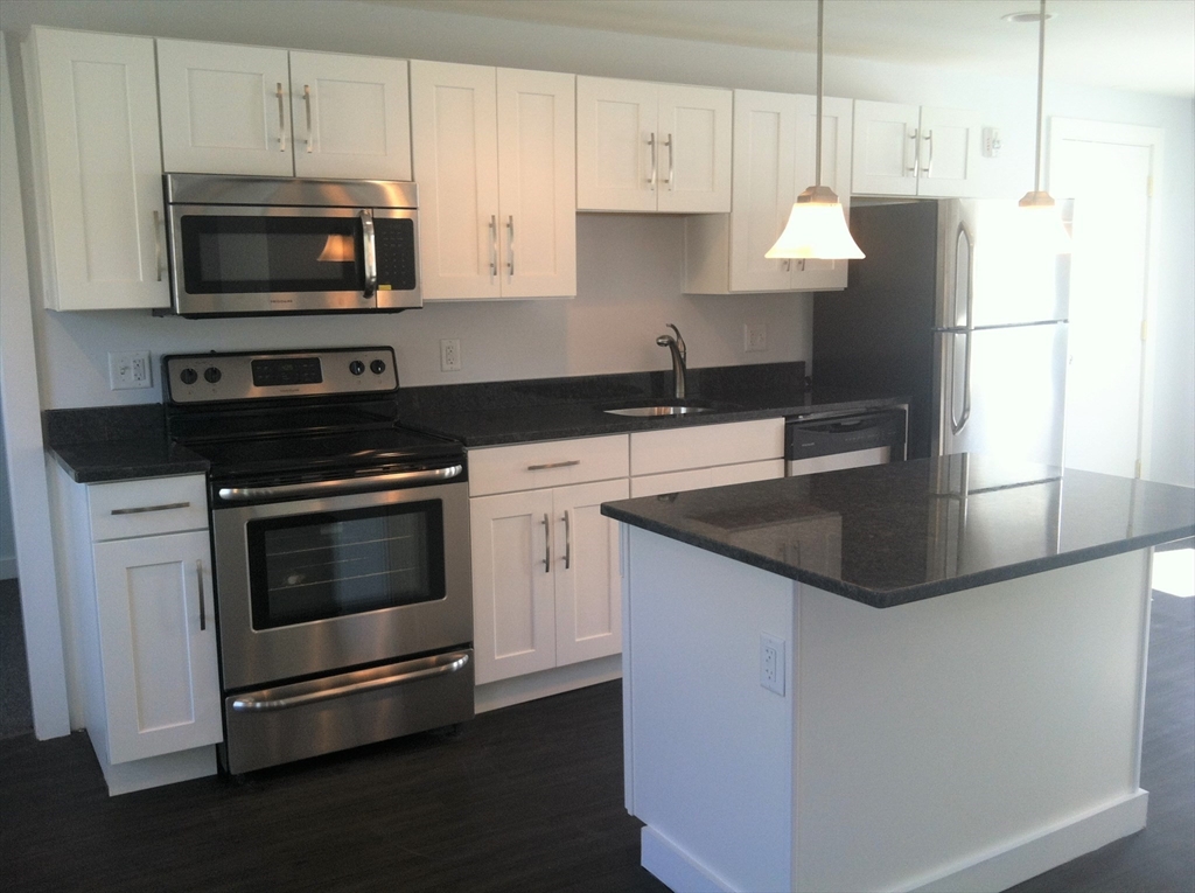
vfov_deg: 40.6
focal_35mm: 35
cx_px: 598
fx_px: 1207
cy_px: 446
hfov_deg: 52.7
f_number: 2.8
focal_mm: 3.85
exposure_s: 1/30
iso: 80
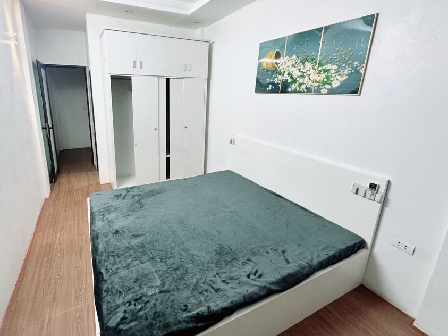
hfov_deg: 89.8
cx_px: 179
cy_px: 147
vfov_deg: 74.4
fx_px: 220
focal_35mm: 17
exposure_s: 1/100
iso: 160
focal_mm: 2.22
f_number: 2.2
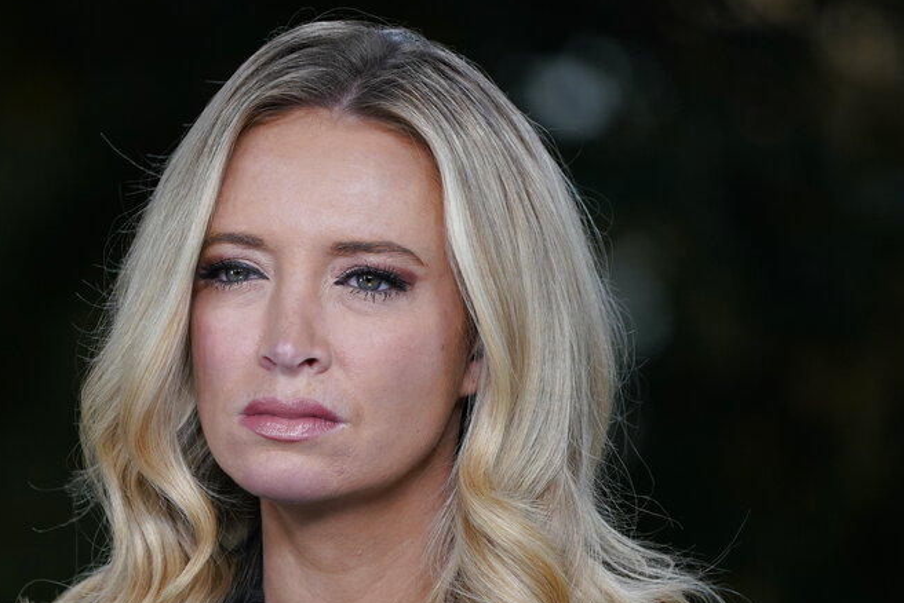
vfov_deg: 2.2
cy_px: 419
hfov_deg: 3.3
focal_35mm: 624
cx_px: 343
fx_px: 15675
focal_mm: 400
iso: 1600
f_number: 7.1
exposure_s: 1/1250
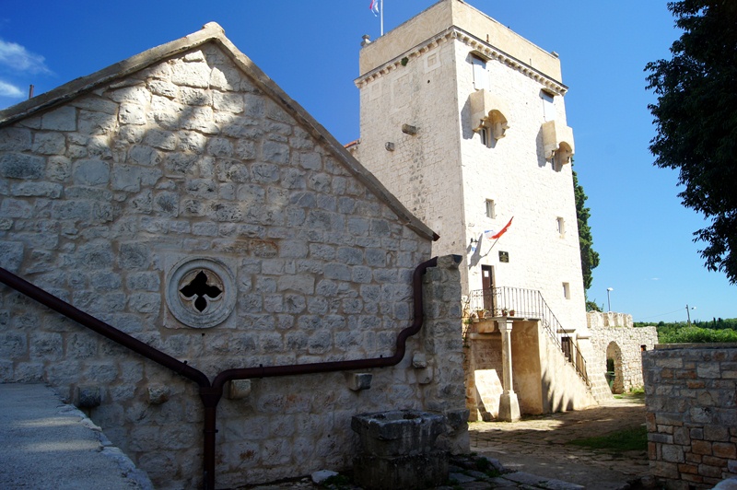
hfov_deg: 67.4
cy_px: 245
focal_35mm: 27
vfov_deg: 47.9
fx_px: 552
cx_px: 368
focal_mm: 18
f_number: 10
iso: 100
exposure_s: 1/50
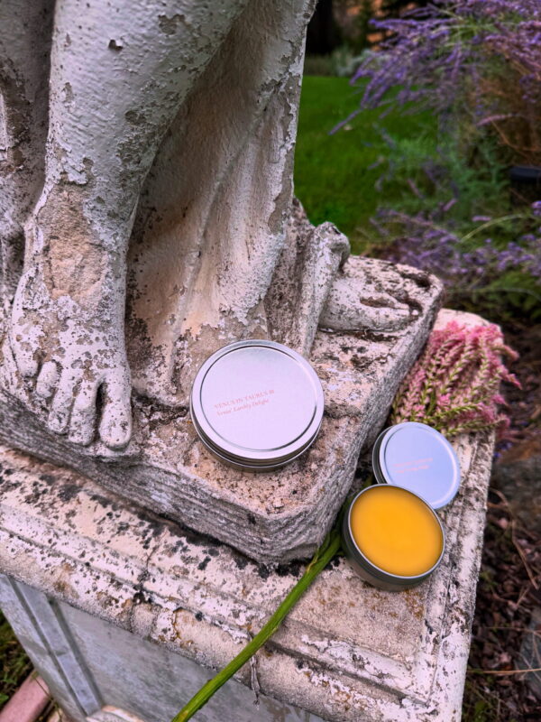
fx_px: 500
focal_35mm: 24
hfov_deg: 56.8
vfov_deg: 71.6
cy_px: 361
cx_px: 270
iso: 80
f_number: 1.78
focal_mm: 6.76
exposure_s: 1/3425
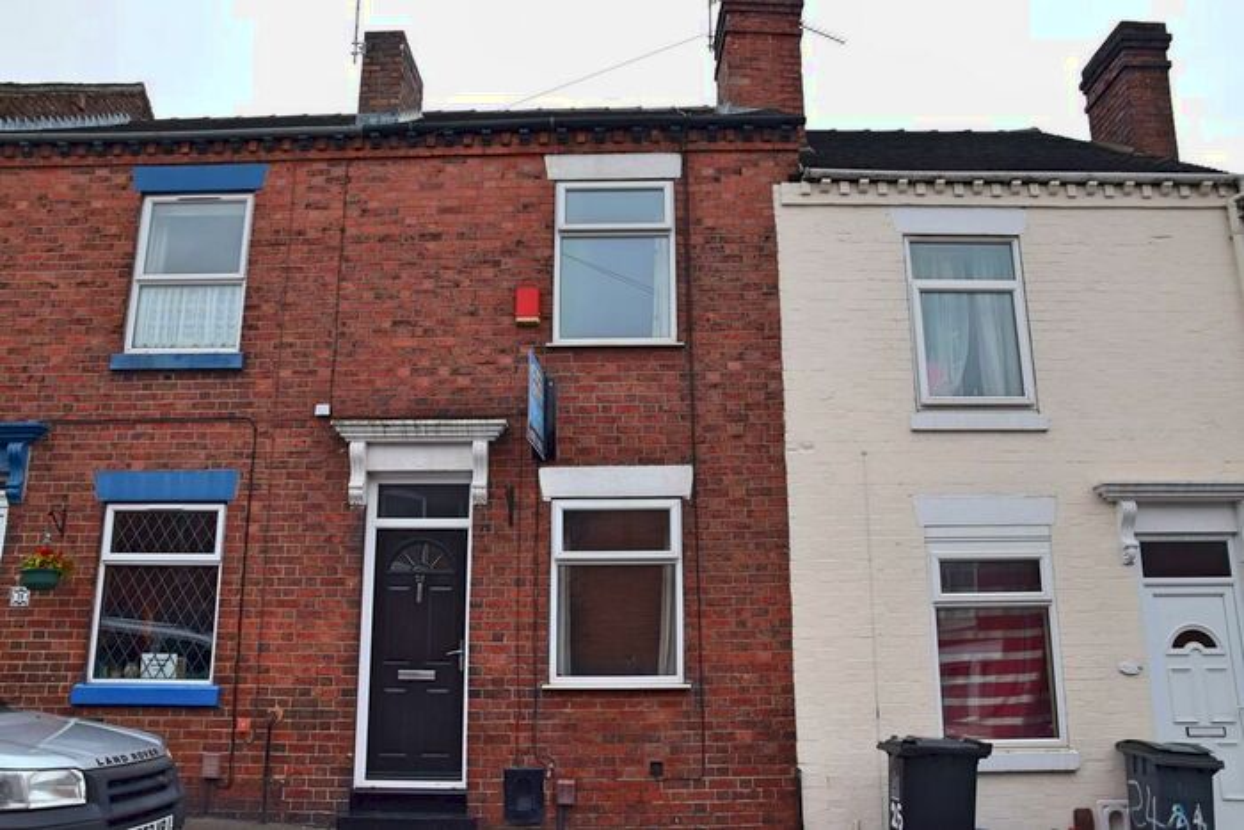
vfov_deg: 47.9
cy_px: 415
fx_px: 933
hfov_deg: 67.4
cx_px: 622
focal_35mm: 27
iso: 400
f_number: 10
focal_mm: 18
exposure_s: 1/250
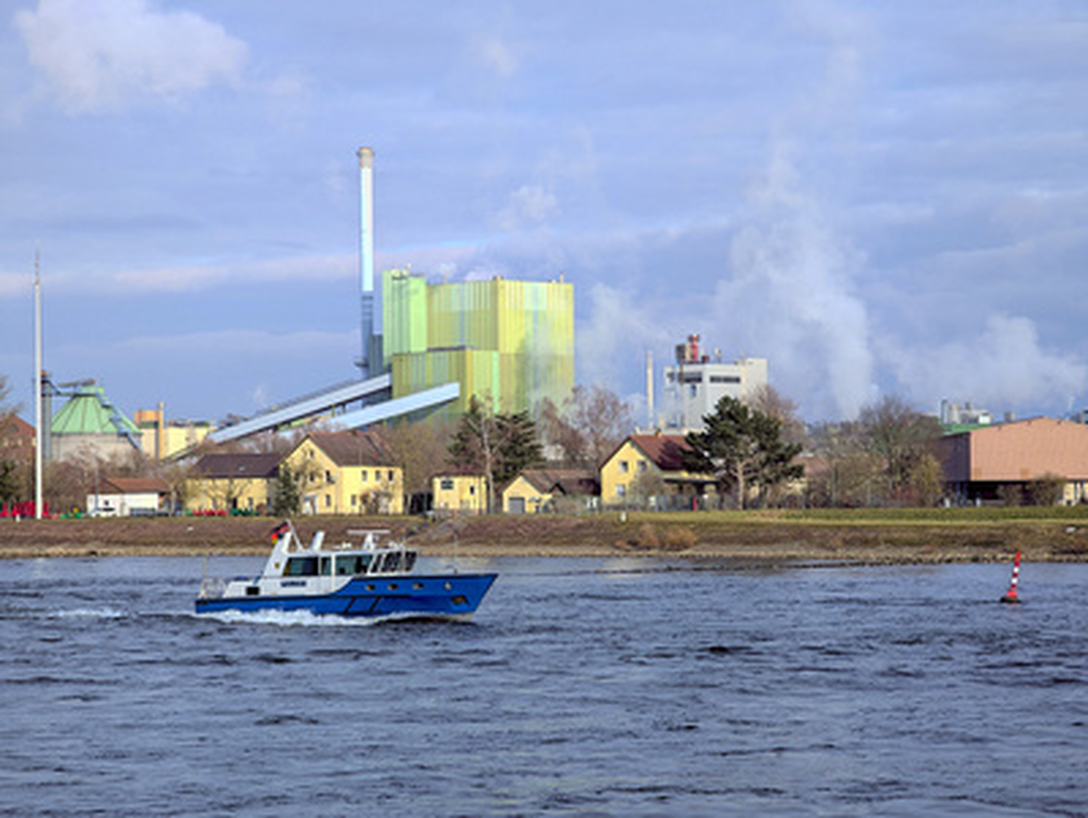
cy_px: 409
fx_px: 3336
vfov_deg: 14.0
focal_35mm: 106
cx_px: 544
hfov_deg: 18.5
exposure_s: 1/359
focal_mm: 19
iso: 31
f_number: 3.5
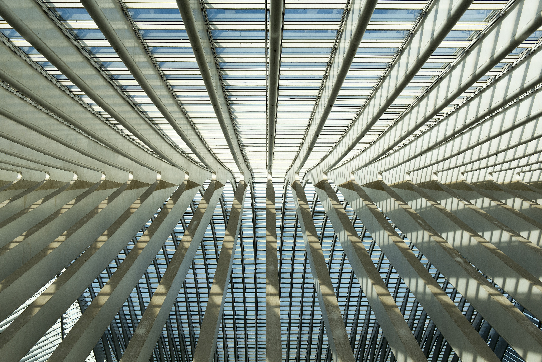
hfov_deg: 44.5
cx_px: 271
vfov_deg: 30.5
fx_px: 663
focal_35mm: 44
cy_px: 181
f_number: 9
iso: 100
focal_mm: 44
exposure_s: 1/200
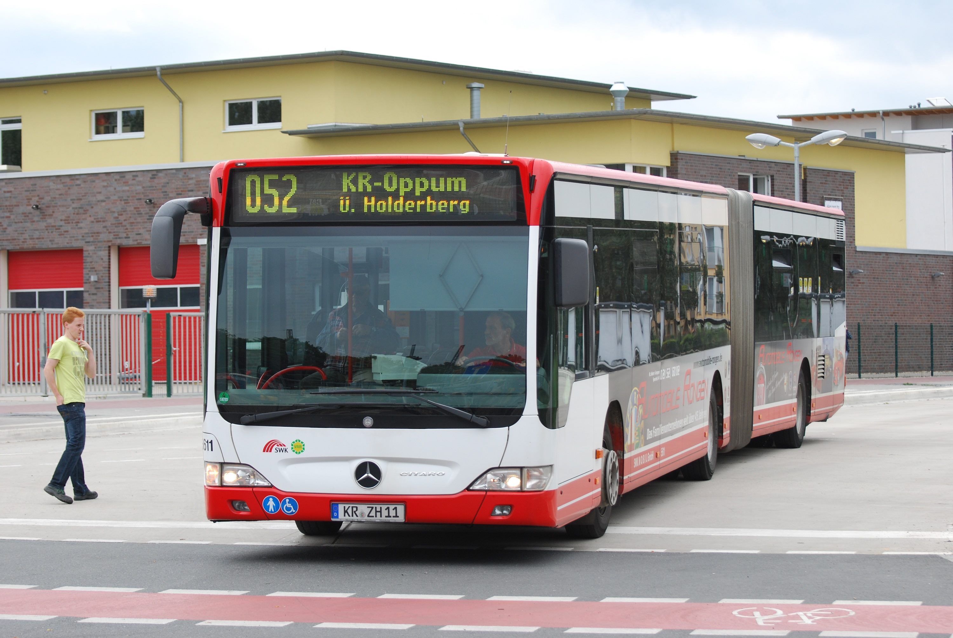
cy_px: 319
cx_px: 476
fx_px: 2982
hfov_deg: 18.2
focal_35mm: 112
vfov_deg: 12.2
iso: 200
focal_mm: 75
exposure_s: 1/400
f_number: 5
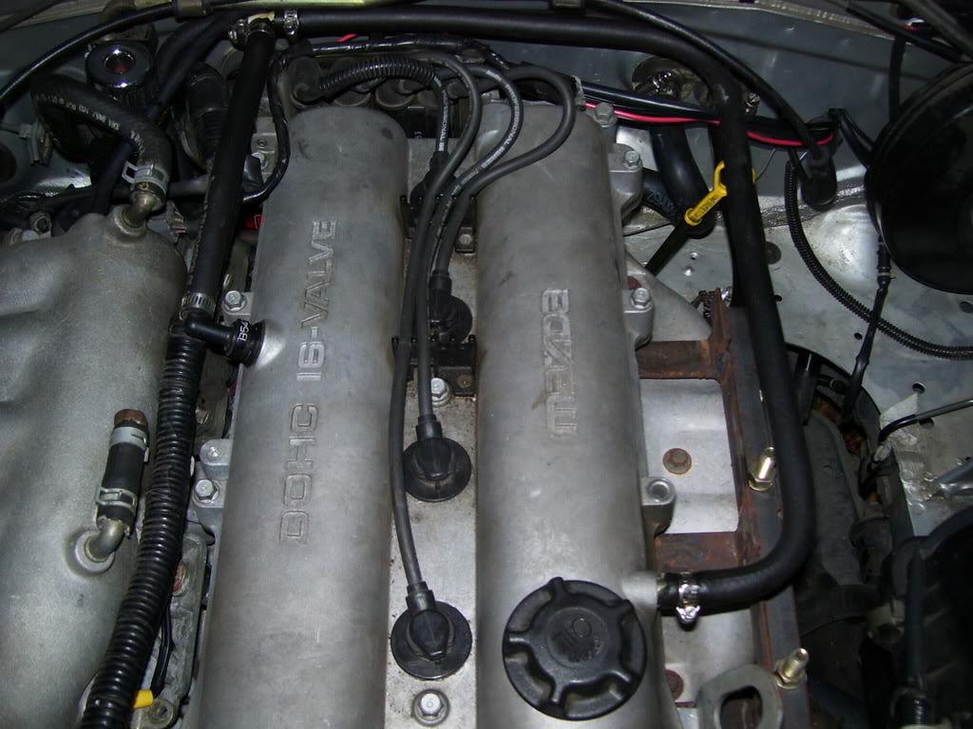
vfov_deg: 39.7
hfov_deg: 51.4
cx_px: 486
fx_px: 1012
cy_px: 364
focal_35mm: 36
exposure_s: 1/60
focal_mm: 6
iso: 80
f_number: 2.7
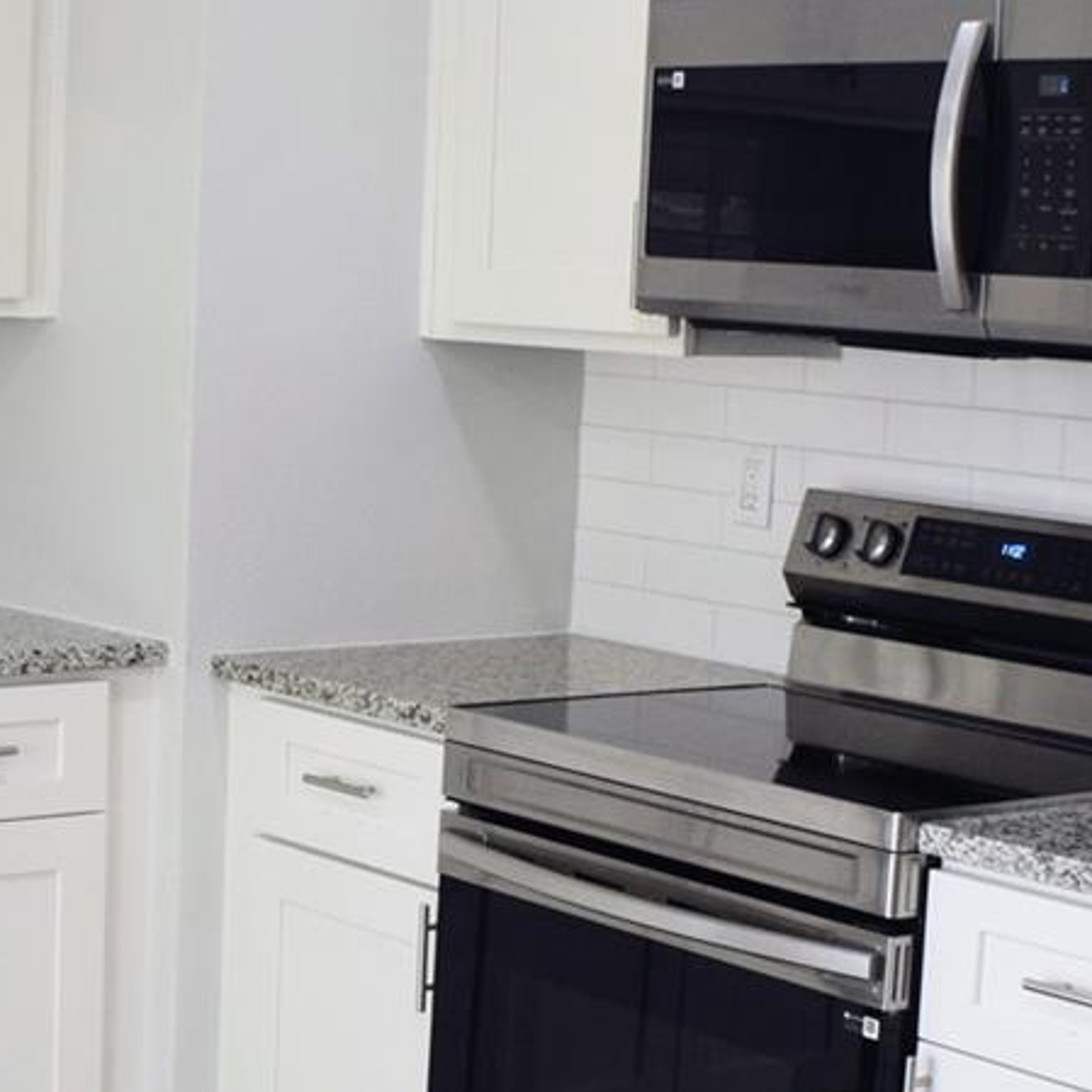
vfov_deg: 16.0
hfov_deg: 15.9
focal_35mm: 109
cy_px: 593
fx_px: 3890
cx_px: 358
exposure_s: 1/125
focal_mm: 24
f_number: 5.6
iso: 400
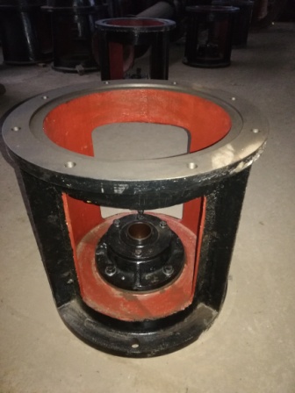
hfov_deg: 53.1
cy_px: 196
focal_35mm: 26
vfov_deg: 67.3
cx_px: 148
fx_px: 295
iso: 1250
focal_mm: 3.81
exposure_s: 1/16.7
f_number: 2.2
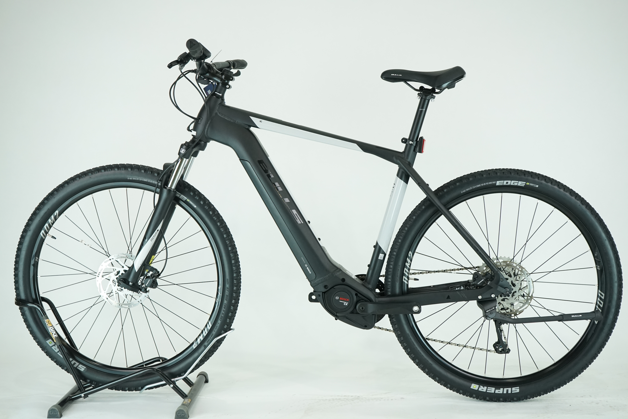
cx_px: 314
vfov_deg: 26.0
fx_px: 907
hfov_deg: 38.2
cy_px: 210
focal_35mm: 52
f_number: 6.3
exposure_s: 1/200
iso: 1600
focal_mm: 52
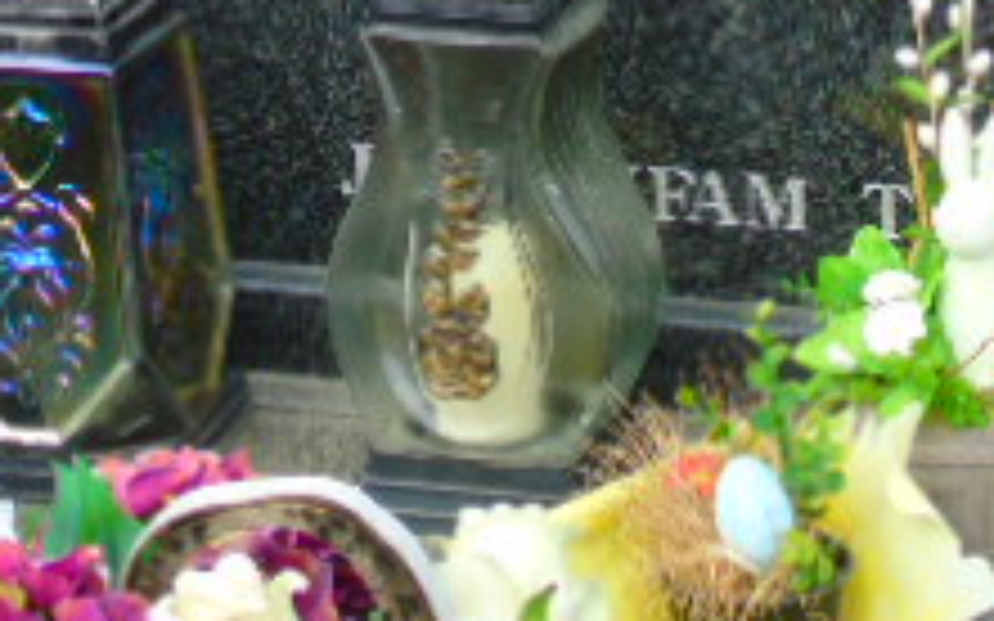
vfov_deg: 7.7
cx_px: 351
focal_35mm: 166
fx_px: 4496
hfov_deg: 12.6
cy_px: -356
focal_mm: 9.6
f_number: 4.3
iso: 80
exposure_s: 1/250
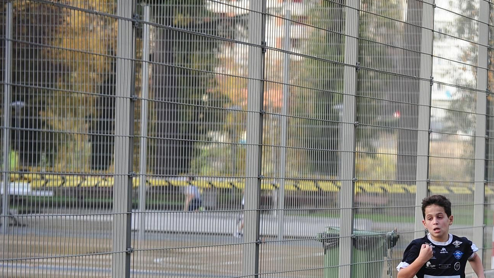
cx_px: 407
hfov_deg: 11.2
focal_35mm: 191
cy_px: 259
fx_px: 2502
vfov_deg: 6.3
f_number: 4
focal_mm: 110
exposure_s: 1/800
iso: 500
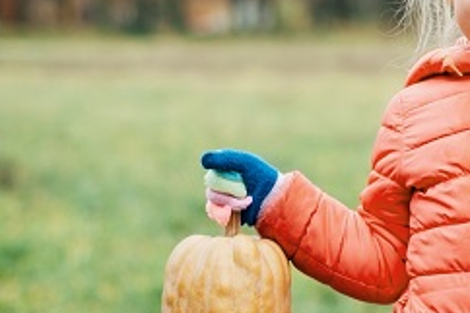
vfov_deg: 11.0
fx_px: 1618
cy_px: 122
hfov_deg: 16.0
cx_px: 524
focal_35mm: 124
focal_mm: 50
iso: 250
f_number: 2.2
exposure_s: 1/640
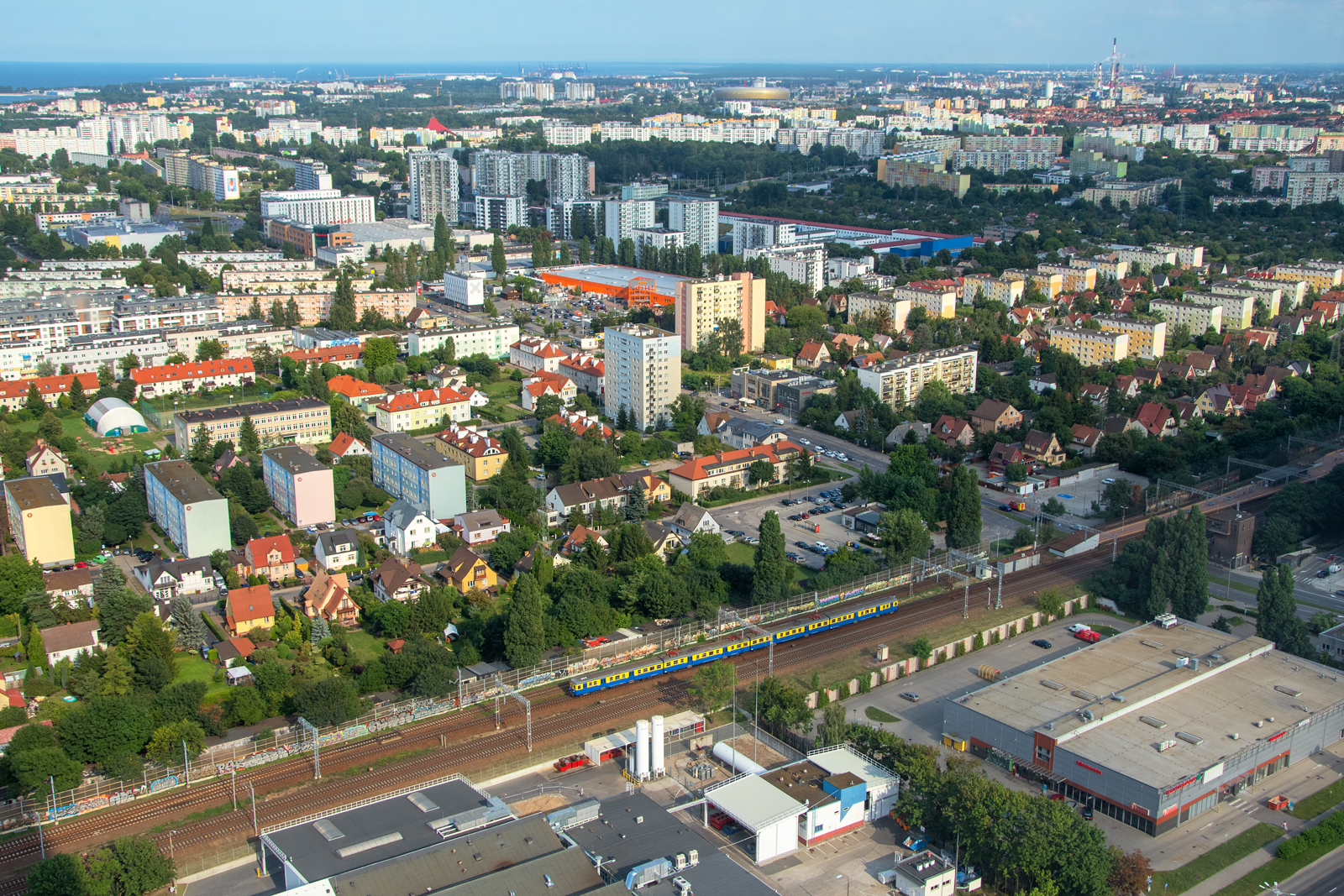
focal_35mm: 36
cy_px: 448
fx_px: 1344
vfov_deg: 36.9
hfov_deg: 53.1
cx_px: 672
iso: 250
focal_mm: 24
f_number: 9
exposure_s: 1/640
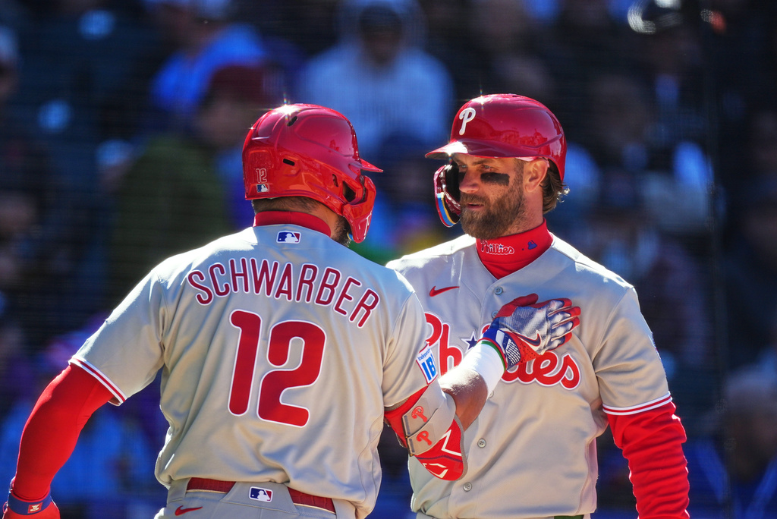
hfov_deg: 2.3
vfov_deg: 1.5
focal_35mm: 900
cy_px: 260
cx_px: 388
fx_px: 19435
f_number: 4
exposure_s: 1/1250
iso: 250
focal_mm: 600
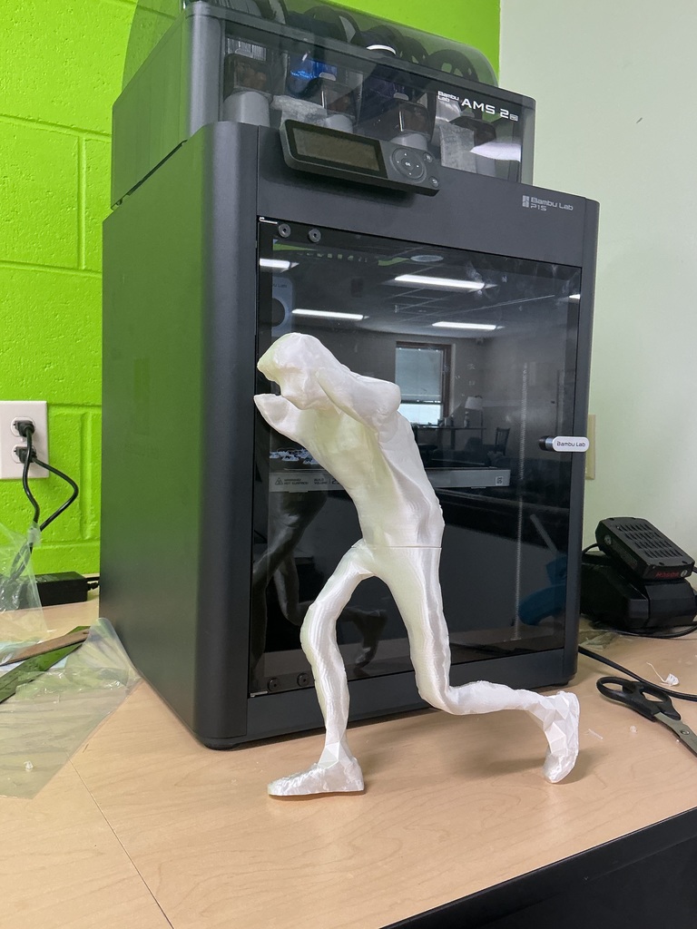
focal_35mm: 29
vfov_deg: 61.7
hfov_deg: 48.2
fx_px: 779
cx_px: 348
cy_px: 464
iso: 125
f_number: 1.8
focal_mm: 3
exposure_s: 1/60
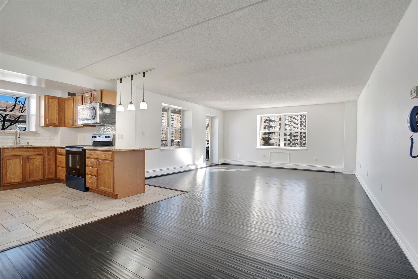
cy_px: 140
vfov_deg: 77.3
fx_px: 174
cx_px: 209
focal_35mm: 15
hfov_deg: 100.4
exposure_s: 1/125
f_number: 9
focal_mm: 10
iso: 800
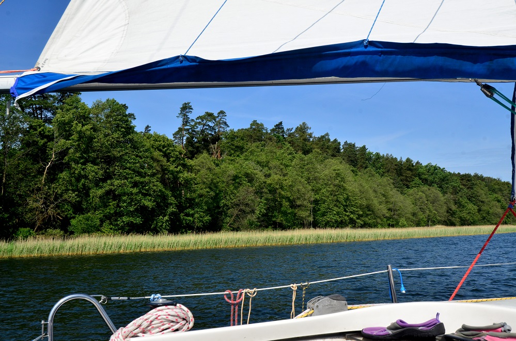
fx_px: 515
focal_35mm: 36
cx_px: 258
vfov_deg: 36.7
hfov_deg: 53.2
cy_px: 170
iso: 400
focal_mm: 24
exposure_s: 1/500
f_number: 13
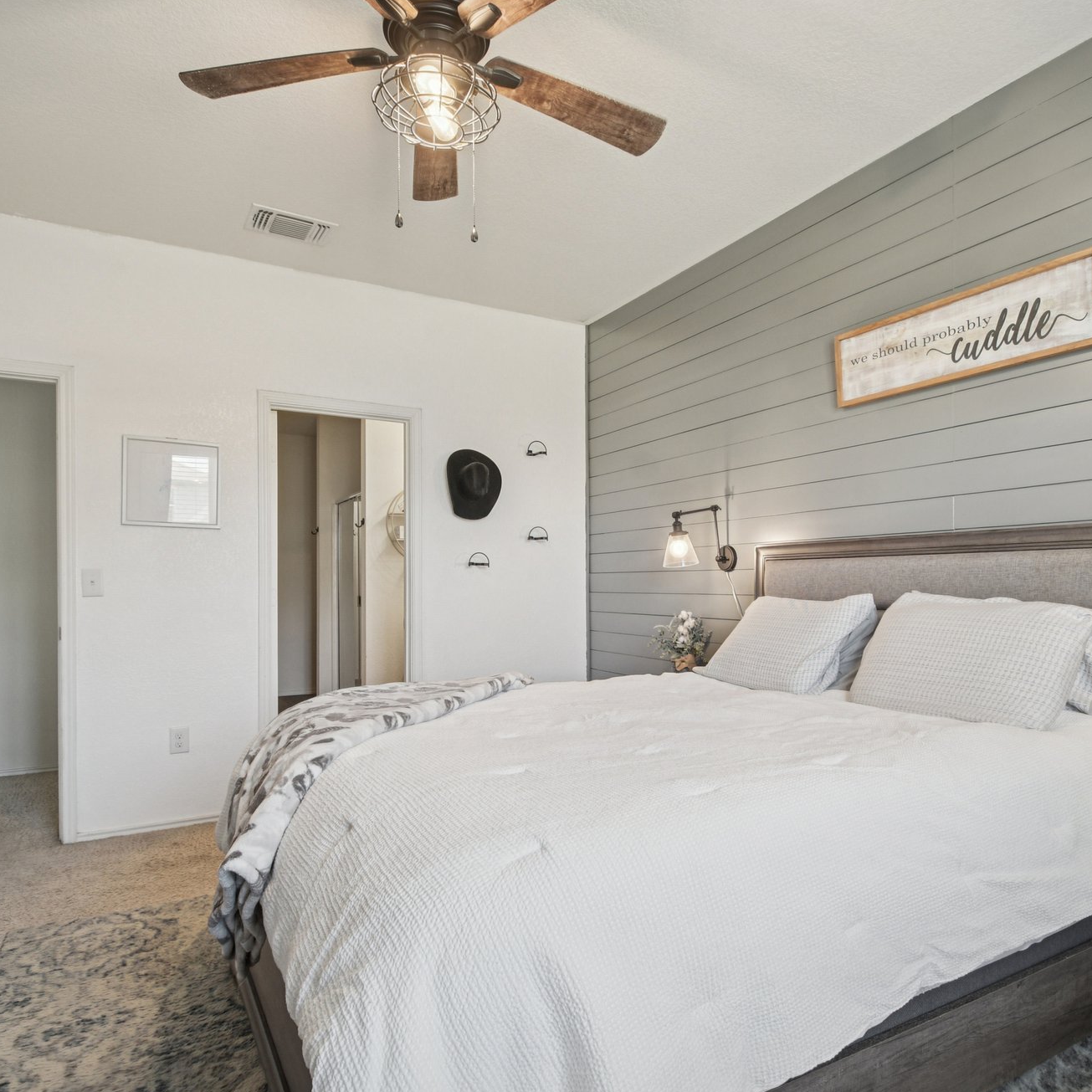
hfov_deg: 74.7
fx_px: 714
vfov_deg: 74.8
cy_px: 555
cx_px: 581
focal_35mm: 20
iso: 400
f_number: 8
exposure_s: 1/13
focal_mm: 10
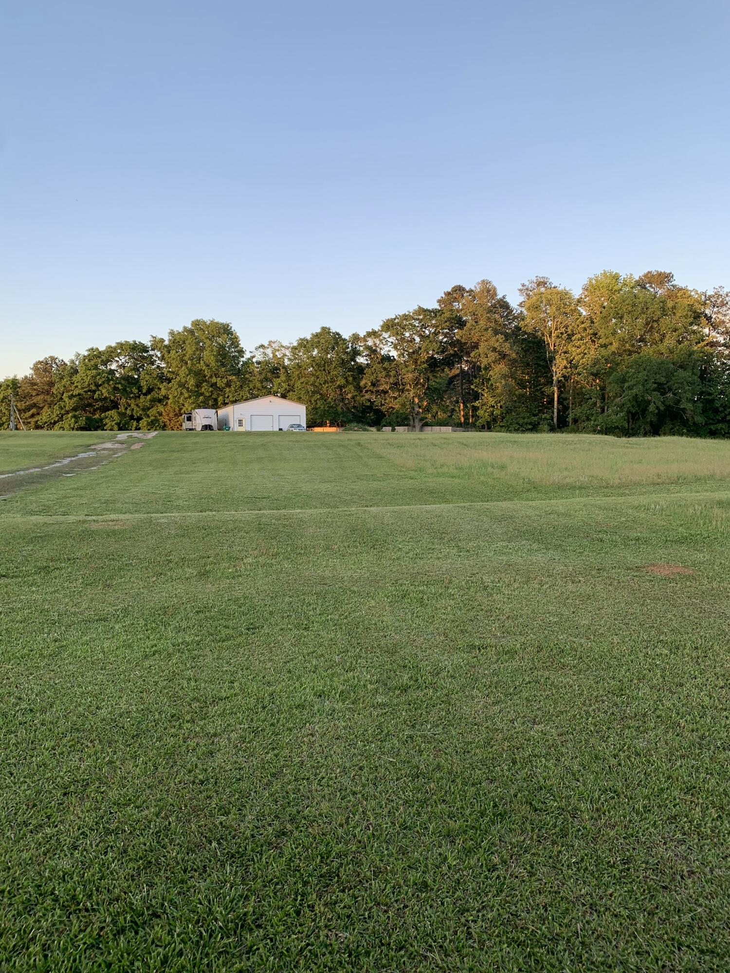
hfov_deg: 53.1
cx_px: 365
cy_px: 486
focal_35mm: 26
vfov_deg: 67.3
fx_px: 731
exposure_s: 1/232
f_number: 1.8
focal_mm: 4.25
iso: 25
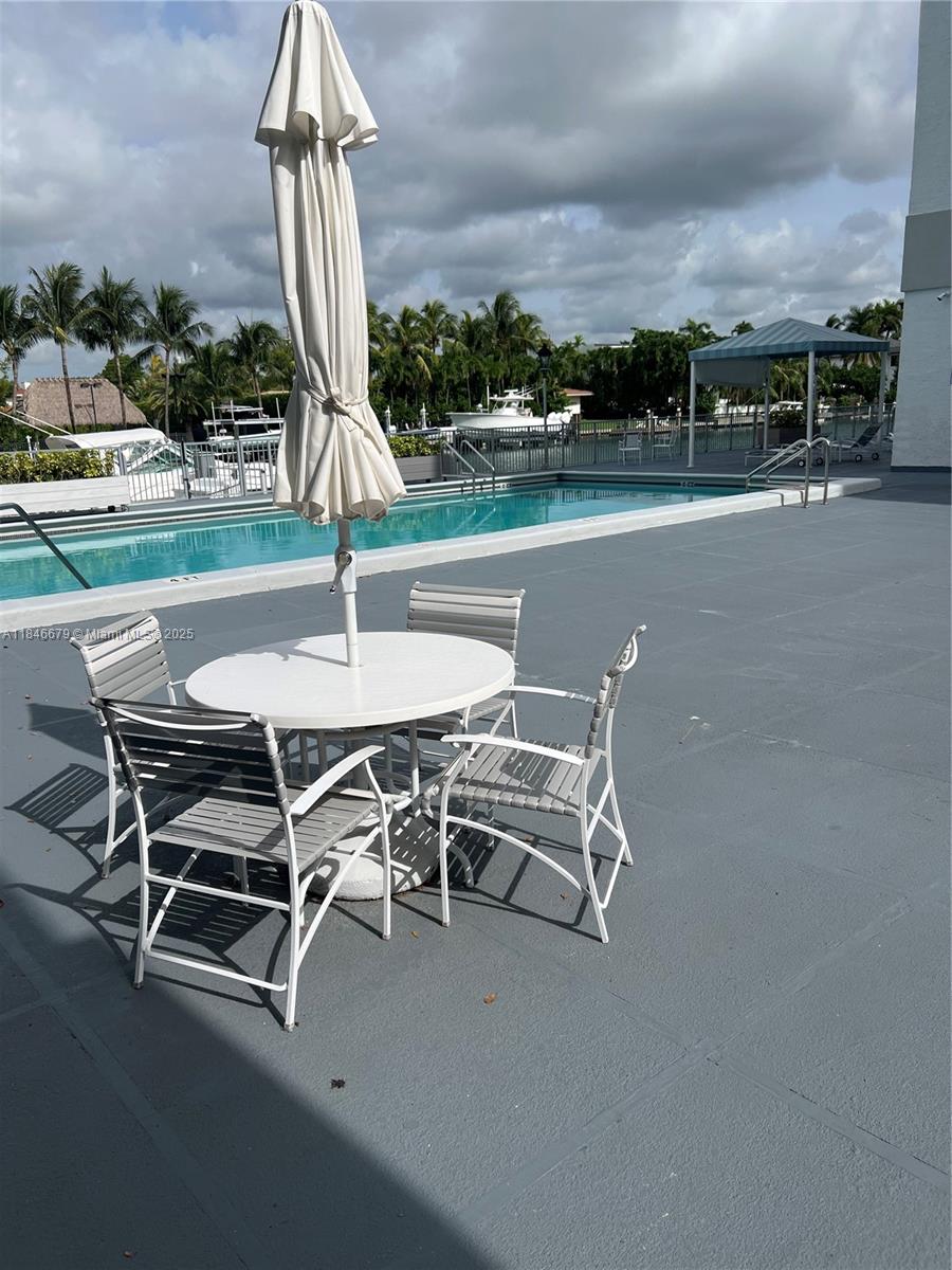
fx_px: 953
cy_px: 635
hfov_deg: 53.1
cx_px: 476
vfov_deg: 67.3
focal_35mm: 26
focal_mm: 5.7
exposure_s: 1/6579
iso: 50
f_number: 1.5
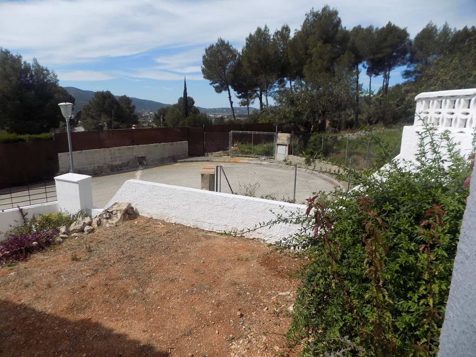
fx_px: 316
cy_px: 178
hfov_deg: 73.9
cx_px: 238
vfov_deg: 58.9
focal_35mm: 23
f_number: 9.9
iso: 80
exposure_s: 1/160
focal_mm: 4
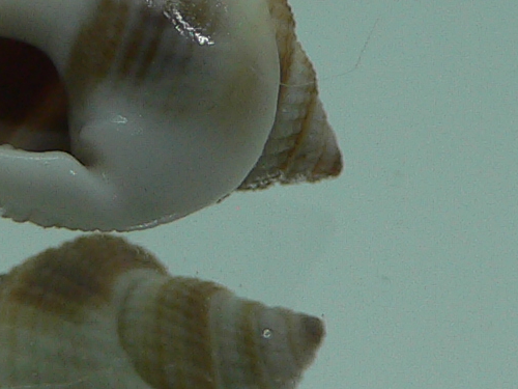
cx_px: 121
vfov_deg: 10.5
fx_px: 2110
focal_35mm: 141
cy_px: 54
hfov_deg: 13.9
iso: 80
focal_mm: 4.6
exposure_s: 1/80
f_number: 2.8
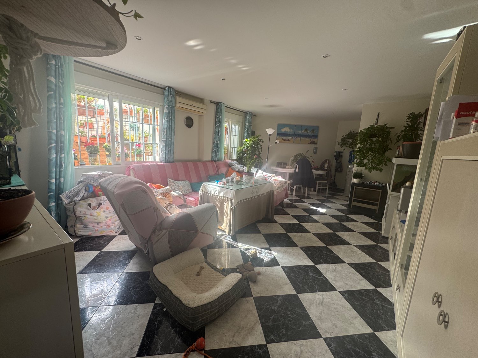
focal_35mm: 14
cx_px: 239
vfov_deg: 85.7
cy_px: 179
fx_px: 193
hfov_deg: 102.1
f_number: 2.2
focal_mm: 2.22
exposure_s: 1/99
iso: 64
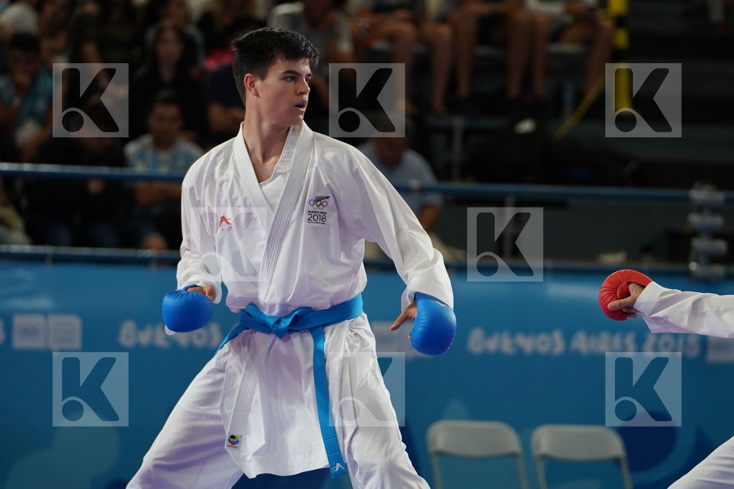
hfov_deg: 9.6
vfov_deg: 6.4
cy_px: 244
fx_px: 4363
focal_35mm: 214
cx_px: 367
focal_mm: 143
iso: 1000
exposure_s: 1/1000
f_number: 2.8
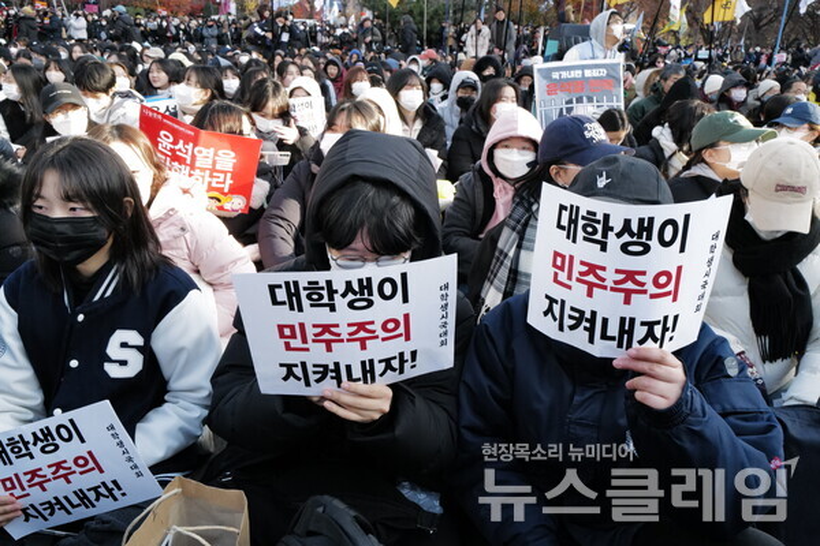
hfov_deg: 65.5
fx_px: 638
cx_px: 410
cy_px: 273
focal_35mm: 28
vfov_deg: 46.4
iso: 2500
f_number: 13
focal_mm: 28
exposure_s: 1/250
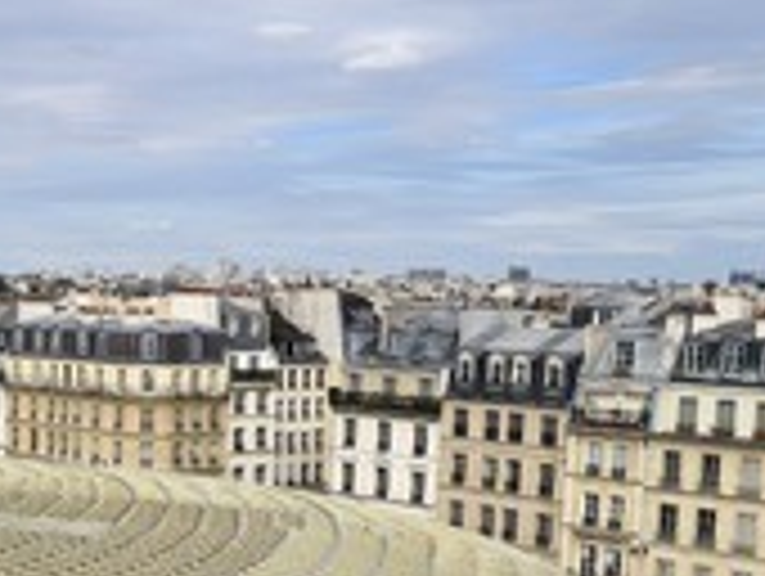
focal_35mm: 64
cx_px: 184
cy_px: 513
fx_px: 1416
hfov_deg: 29.7
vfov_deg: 22.5
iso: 200
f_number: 13
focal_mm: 27
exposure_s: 1/320
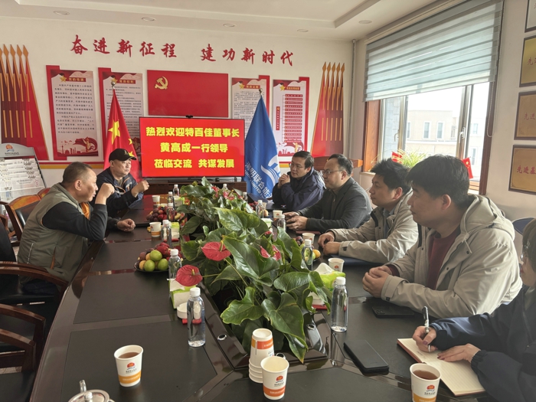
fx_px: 403
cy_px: 201
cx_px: 268
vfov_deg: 53.1
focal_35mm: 26
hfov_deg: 67.3
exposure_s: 1/121
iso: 80
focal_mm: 5.96
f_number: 1.6
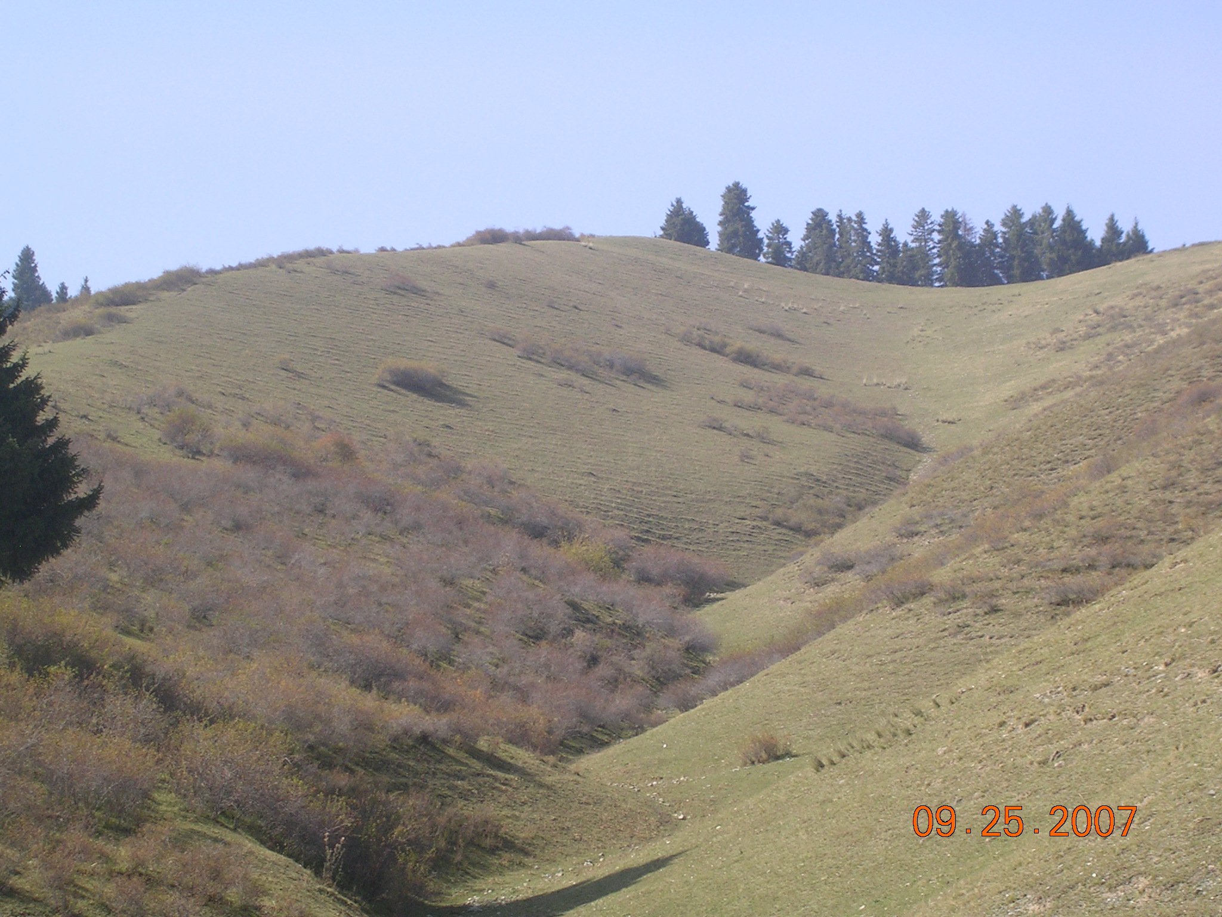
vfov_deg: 12.9
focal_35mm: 115
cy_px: 458
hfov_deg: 17.1
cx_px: 611
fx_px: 4060
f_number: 4.9
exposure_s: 1/247
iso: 50
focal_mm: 17.4
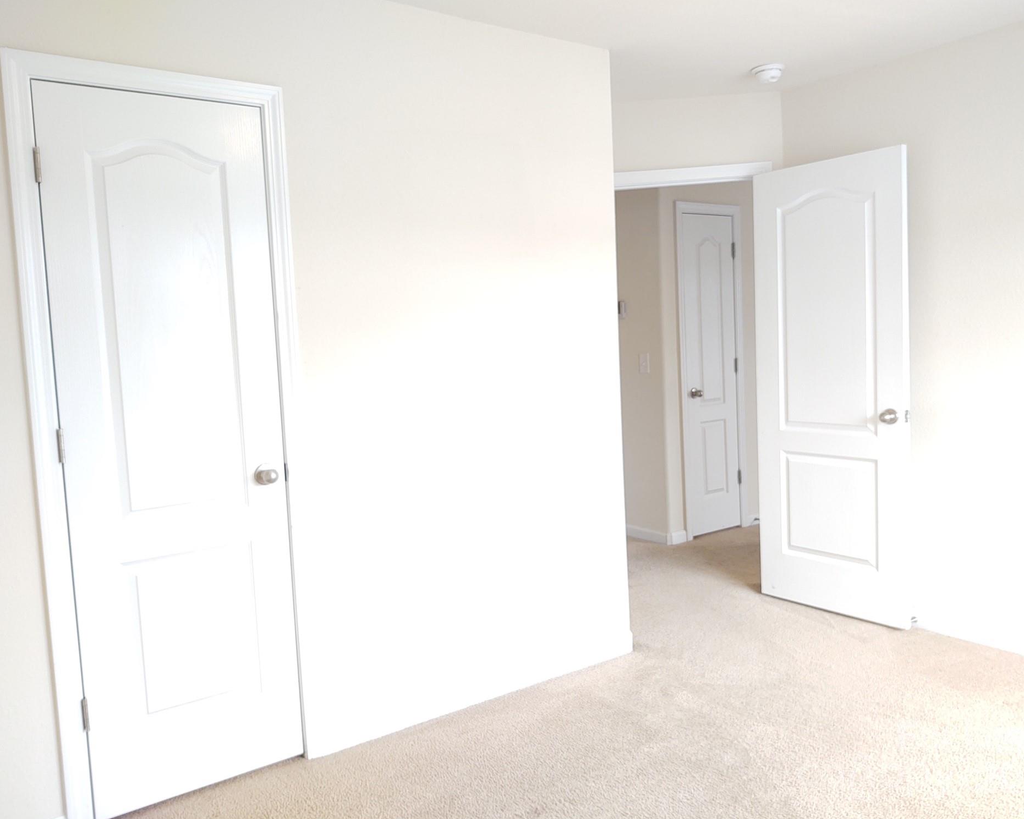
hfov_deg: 60.4
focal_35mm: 29
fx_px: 879
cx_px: 545
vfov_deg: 50.0
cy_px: 401
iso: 128
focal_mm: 4.75
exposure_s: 1/40
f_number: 1.7
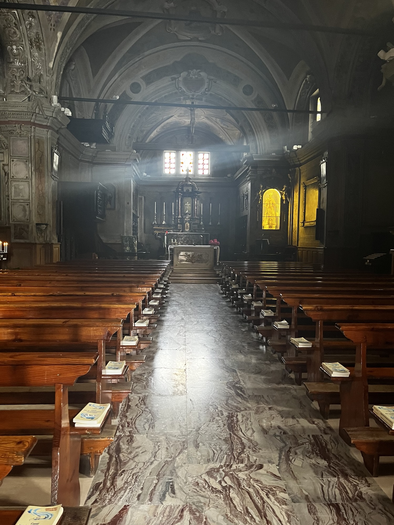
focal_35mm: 26
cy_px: 262
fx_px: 395
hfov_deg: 53.1
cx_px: 197
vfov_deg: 67.3
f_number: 1.6
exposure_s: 1/33
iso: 400
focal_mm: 5.1
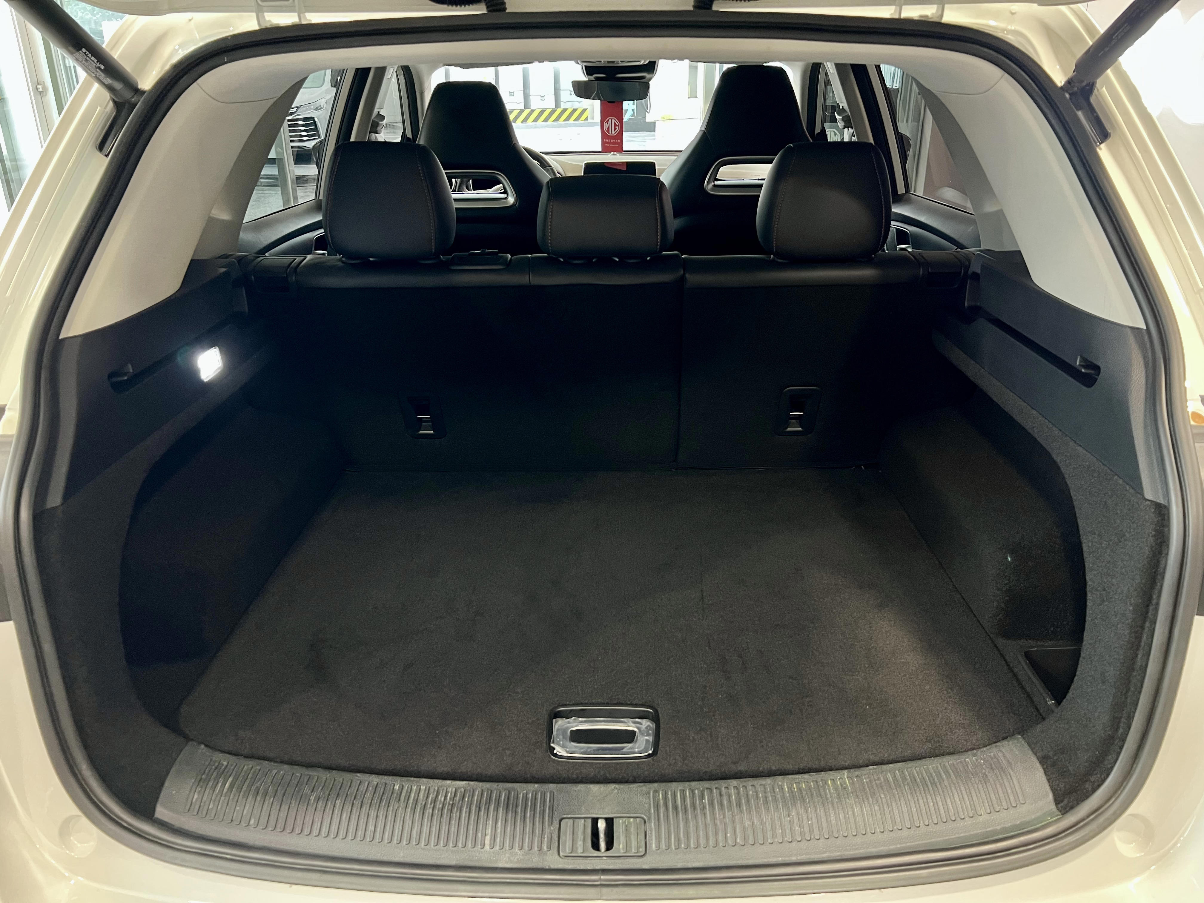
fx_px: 904
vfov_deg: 53.1
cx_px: 602
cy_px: 452
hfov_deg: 67.3
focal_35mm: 26
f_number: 1.5
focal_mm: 5.7
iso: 320
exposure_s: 1/60
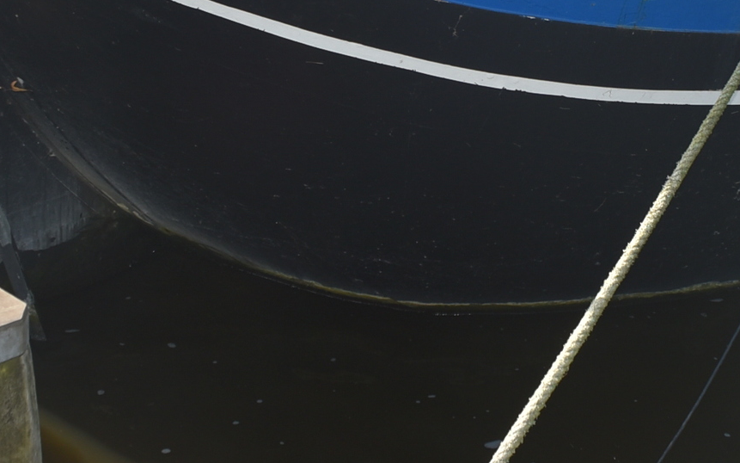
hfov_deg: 25.7
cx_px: 502
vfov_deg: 15.9
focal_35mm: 80
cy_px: -21
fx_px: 1613
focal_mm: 18
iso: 100
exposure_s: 1/160
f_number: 6.3
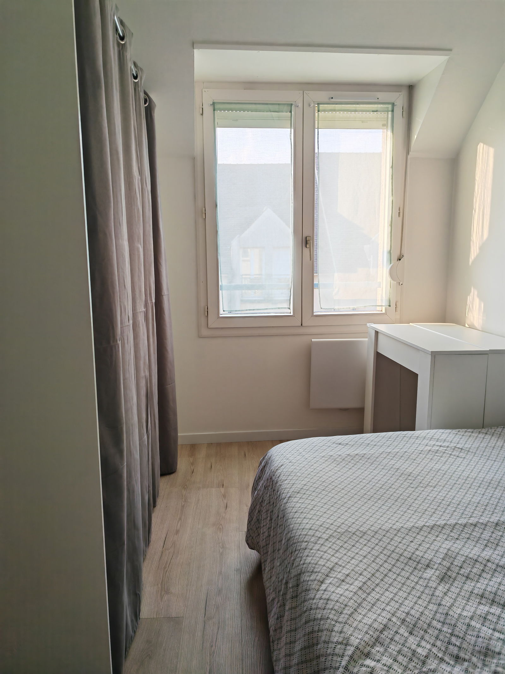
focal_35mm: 27
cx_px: 252
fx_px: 525
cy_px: 337
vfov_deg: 65.3
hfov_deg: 51.4
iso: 50
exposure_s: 1/240
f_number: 1.8
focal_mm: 5.53
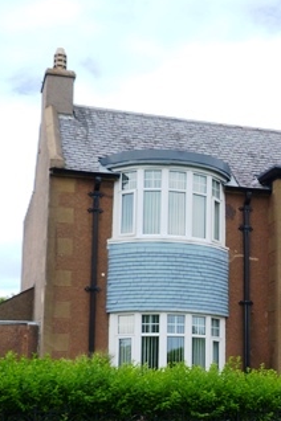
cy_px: 279
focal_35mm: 67
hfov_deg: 19.8
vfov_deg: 29.9
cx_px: 269
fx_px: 784
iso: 80
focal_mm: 5.7
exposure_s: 1/400
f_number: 3
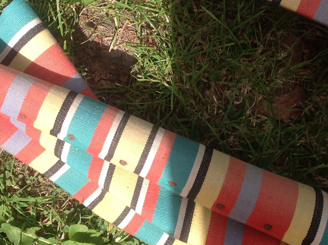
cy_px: 69
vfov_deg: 19.7
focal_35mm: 74
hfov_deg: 26.4
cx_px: 167
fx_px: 700
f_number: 2.4
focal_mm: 4.28
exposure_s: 1/1259
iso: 50
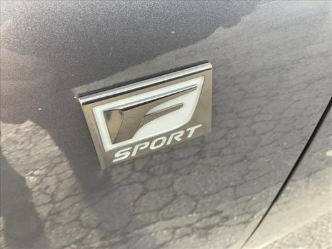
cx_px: 166
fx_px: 297
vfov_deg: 45.4
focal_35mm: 31
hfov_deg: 58.4
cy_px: 124
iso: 50
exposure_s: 1/100
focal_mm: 3.3
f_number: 2.4
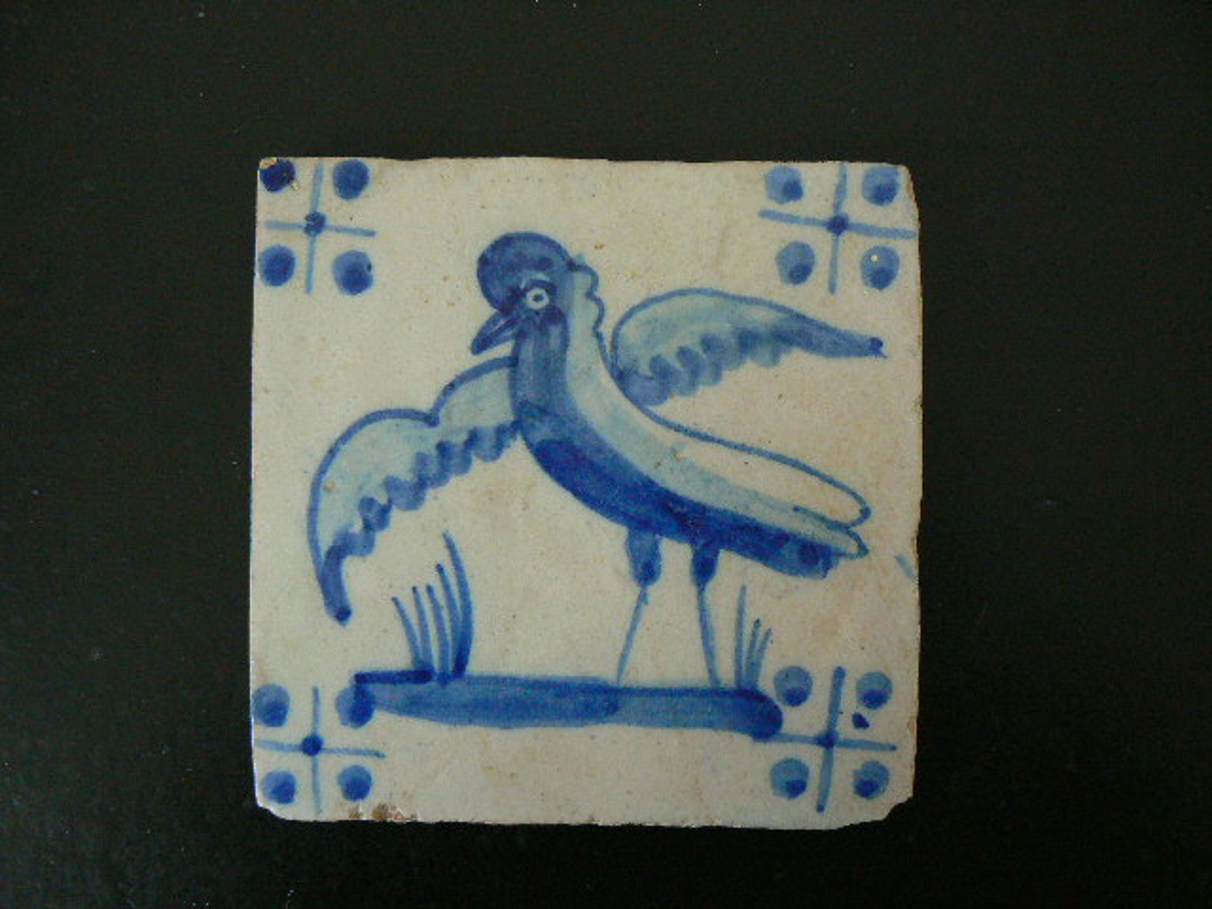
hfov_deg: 51.4
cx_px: 606
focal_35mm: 36
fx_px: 1260
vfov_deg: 39.7
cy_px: 454
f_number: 2.8
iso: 200
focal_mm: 6
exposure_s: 1/13
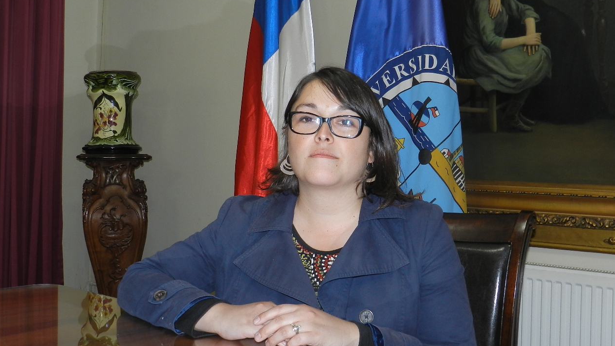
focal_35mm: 51
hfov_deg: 40.6
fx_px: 832
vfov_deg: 23.5
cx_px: 308
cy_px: 158
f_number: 4.2
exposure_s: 1/30
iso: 200
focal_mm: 8.1
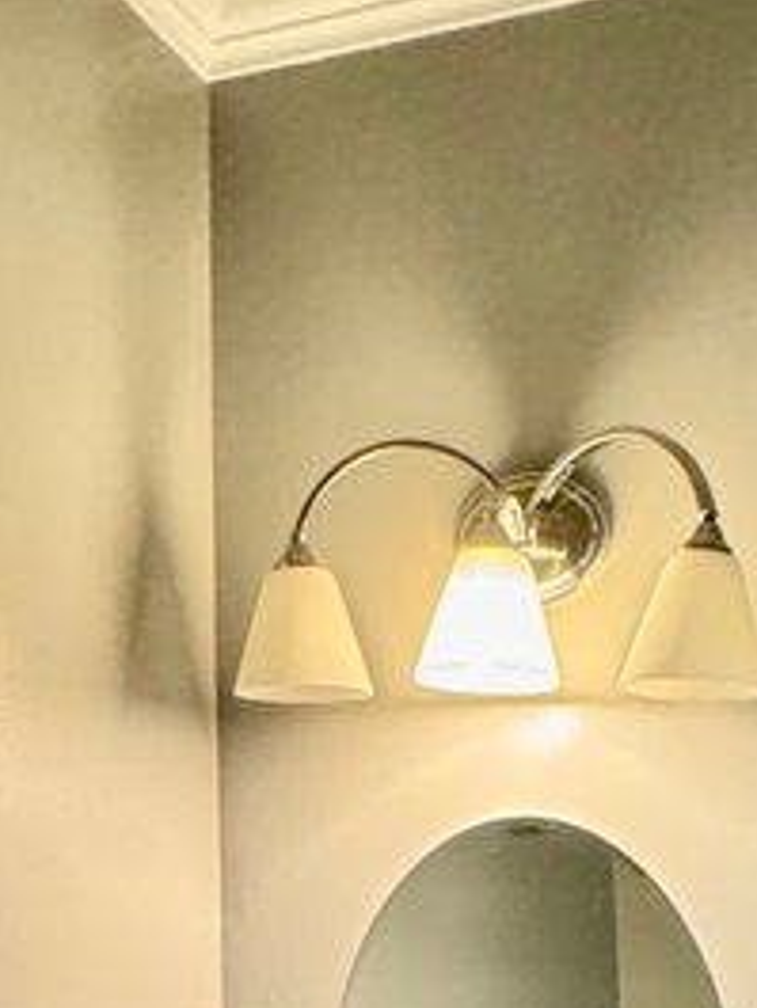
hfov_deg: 24.4
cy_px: 1455
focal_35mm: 60
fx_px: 1748
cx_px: 458
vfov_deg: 25.4
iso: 400
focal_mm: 2.22
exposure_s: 1/60
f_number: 2.2
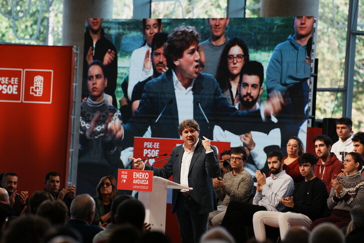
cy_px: 122
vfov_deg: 6.9
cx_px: 182
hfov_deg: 10.3
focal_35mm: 200
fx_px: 2022
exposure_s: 1/250
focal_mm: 200
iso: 250
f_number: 4
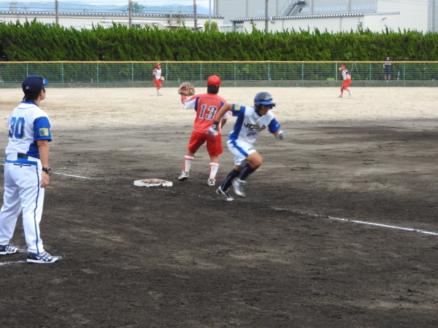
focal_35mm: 95
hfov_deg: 20.7
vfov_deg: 15.6
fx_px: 1202
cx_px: 219
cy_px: 164
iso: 100
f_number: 4.8
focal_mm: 17
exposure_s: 1/100
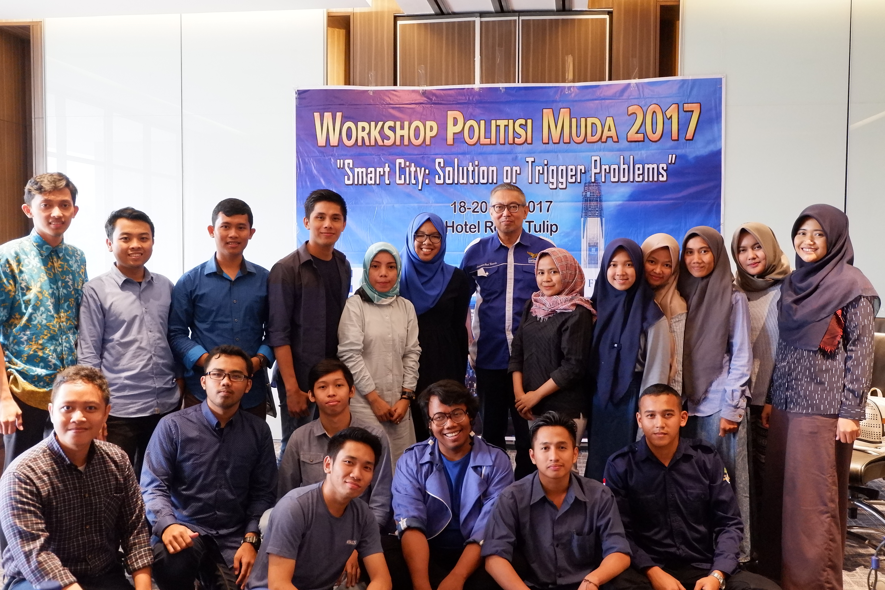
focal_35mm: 35
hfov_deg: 54.4
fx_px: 860
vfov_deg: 37.9
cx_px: 442
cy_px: 295
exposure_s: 1/25
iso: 3200
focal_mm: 23.2
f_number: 4.2
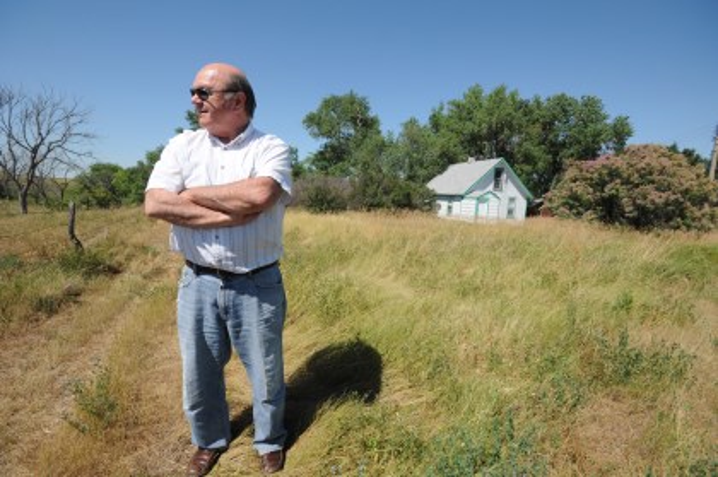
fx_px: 299
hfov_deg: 100.5
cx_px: 359
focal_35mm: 15
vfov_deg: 77.2
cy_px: 238
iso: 400
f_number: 11
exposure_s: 1/500
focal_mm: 10
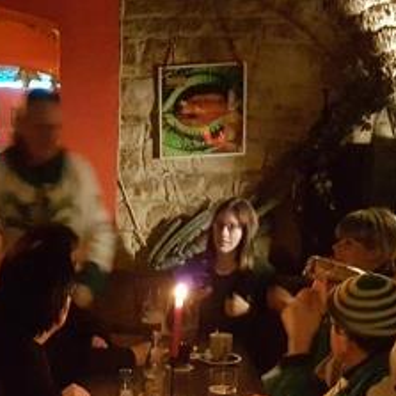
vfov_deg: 24.5
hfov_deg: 25.7
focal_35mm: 66
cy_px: 423
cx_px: 91
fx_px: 854
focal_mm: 4.2
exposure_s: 1/10
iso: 640
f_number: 1.7
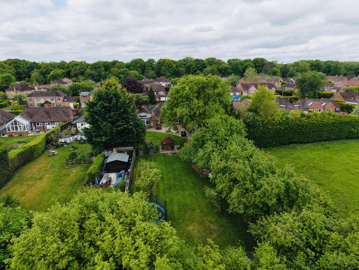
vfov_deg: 56.8
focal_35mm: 24
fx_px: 249
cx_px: 180
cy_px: 135
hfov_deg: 71.6
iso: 230
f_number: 1.8
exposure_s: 1/3000
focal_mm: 8.67
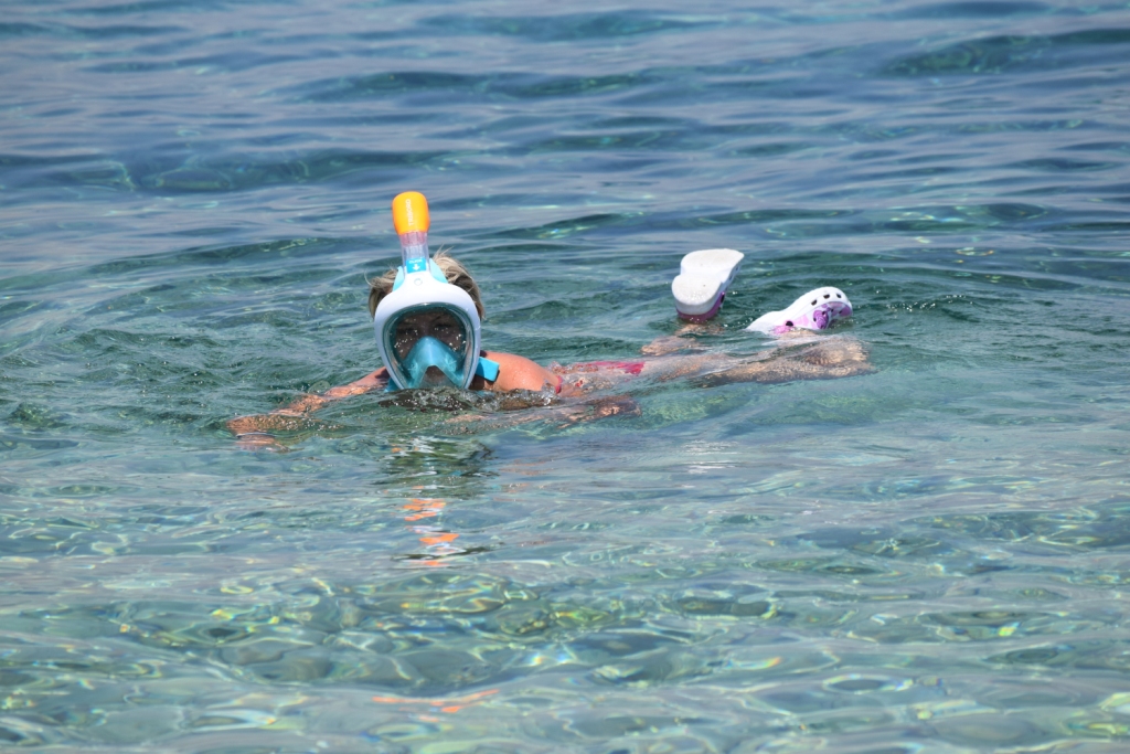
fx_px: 8005
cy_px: 377
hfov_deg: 8.1
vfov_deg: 5.4
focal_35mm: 255
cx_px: 565
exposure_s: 1/800
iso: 200
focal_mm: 170
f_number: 7.1
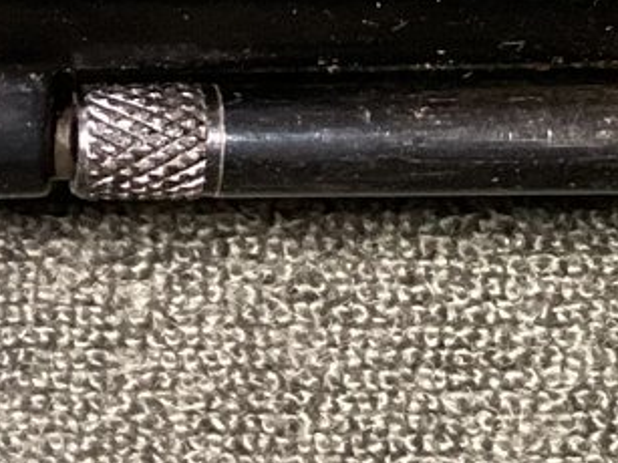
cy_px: 329
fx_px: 2730
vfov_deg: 9.7
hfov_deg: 12.2
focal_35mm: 153
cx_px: -369
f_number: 2.4
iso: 400
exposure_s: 1/40
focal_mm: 3.3
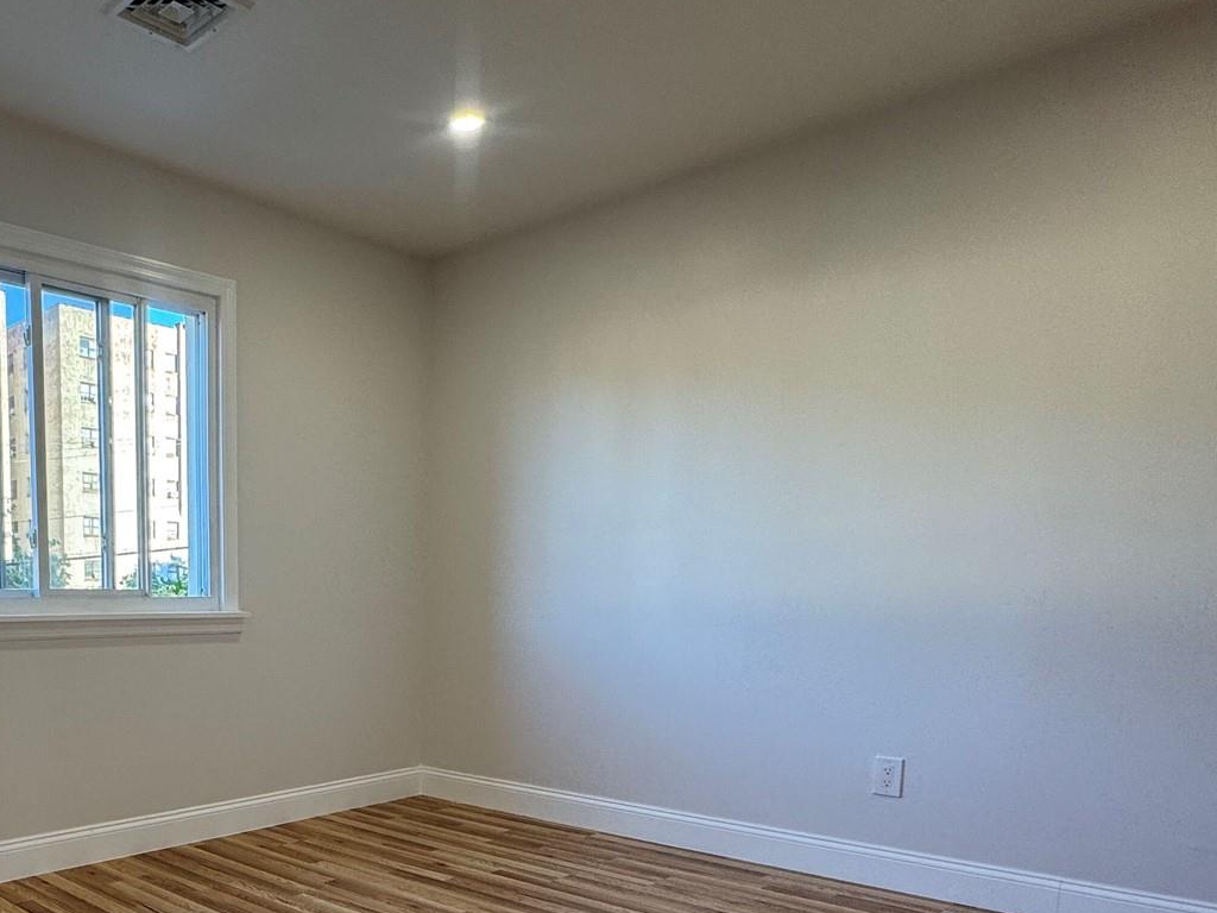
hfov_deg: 59.4
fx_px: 984
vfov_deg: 47.5
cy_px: 709
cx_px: 276
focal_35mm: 28
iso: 80
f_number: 2.2
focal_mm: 2.22
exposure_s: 1/120
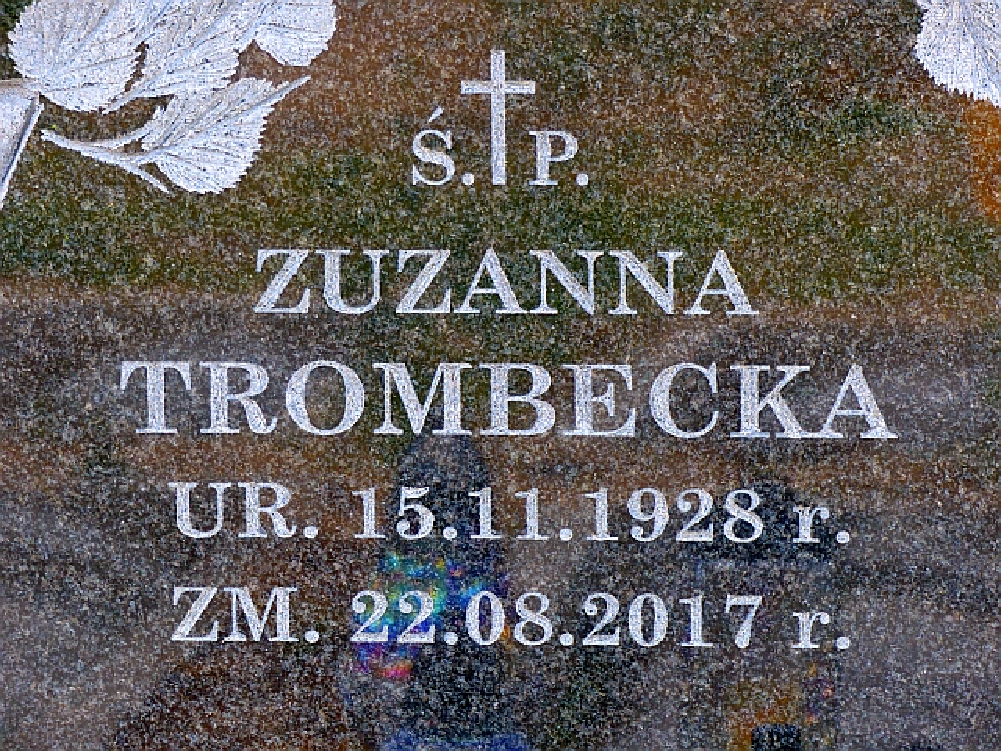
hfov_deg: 9.2
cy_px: 376
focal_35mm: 214
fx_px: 6188
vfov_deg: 6.9
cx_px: 500
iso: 100
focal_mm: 38.5
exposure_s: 1/100
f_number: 3.2
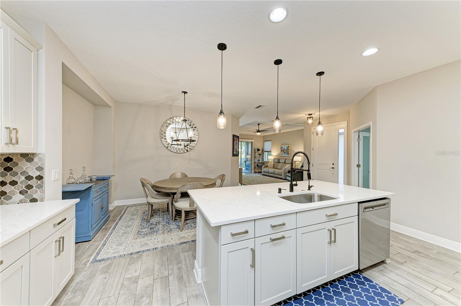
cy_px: 153
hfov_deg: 108.4
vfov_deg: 85.3
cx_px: 230
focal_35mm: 13
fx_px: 166
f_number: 9
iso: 200
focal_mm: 13
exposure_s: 1/3.33
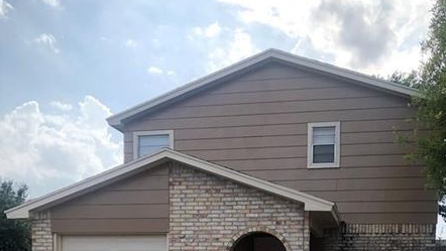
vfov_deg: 23.4
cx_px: 250
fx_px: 544
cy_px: 313
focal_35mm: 46
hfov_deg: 44.5
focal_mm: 3.99
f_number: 1.8
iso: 20
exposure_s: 1/674
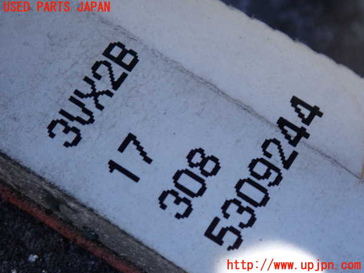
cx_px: 182
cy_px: 136
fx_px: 1052
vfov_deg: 14.8
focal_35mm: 100
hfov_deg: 19.6
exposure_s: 1/125
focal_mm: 18
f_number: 4.9
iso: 200
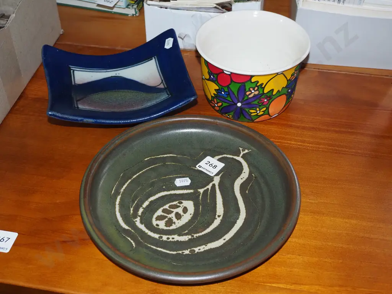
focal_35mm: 46
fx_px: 521
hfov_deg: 41.2
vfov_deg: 31.5
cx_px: 196
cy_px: 147
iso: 2500
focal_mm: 23
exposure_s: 1/160
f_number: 5.6
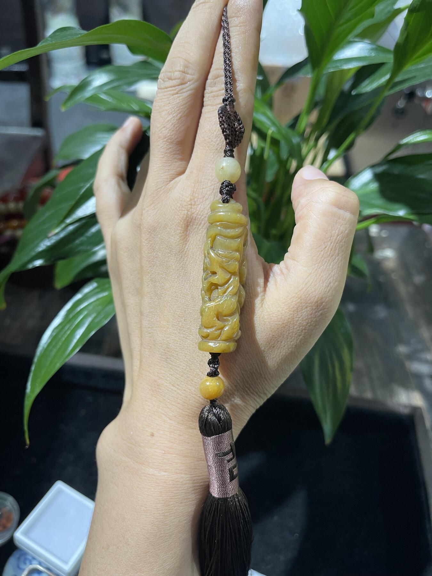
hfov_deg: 54.9
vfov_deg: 69.4
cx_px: 216
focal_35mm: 25
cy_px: 288
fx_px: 416
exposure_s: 1/50
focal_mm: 5.1
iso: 100
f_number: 1.6
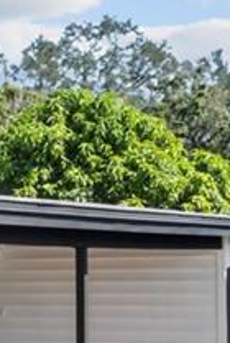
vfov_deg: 12.1
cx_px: -363
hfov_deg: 7.5
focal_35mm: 168
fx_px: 1605
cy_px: 322
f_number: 9
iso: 200
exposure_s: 1/125
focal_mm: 22
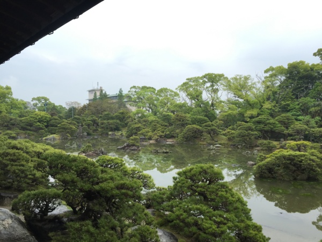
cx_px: 161
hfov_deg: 61.7
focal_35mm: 29
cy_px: 121
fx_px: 270
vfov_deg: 48.2
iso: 32
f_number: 2.2
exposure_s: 1/321
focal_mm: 4.15
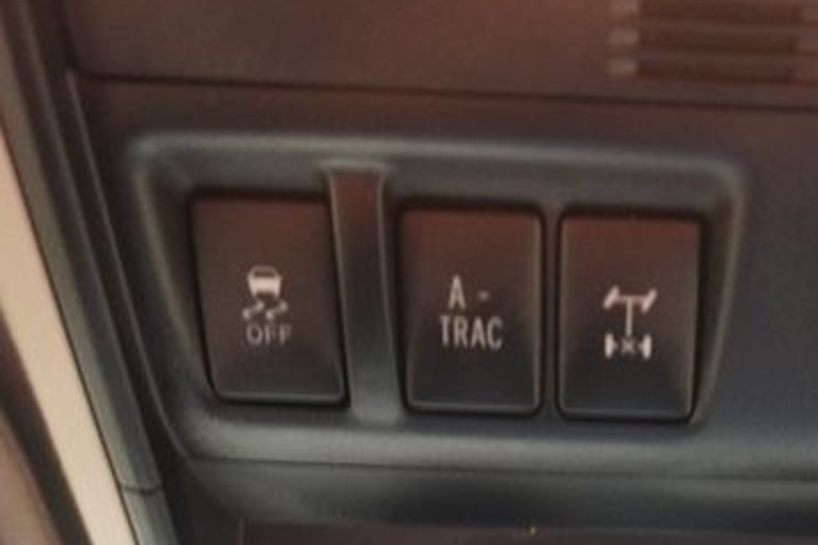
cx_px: 623
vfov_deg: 30.2
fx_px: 977
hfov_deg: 43.8
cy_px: 457
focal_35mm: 43
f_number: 3.5
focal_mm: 16
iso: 6400
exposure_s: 1/10
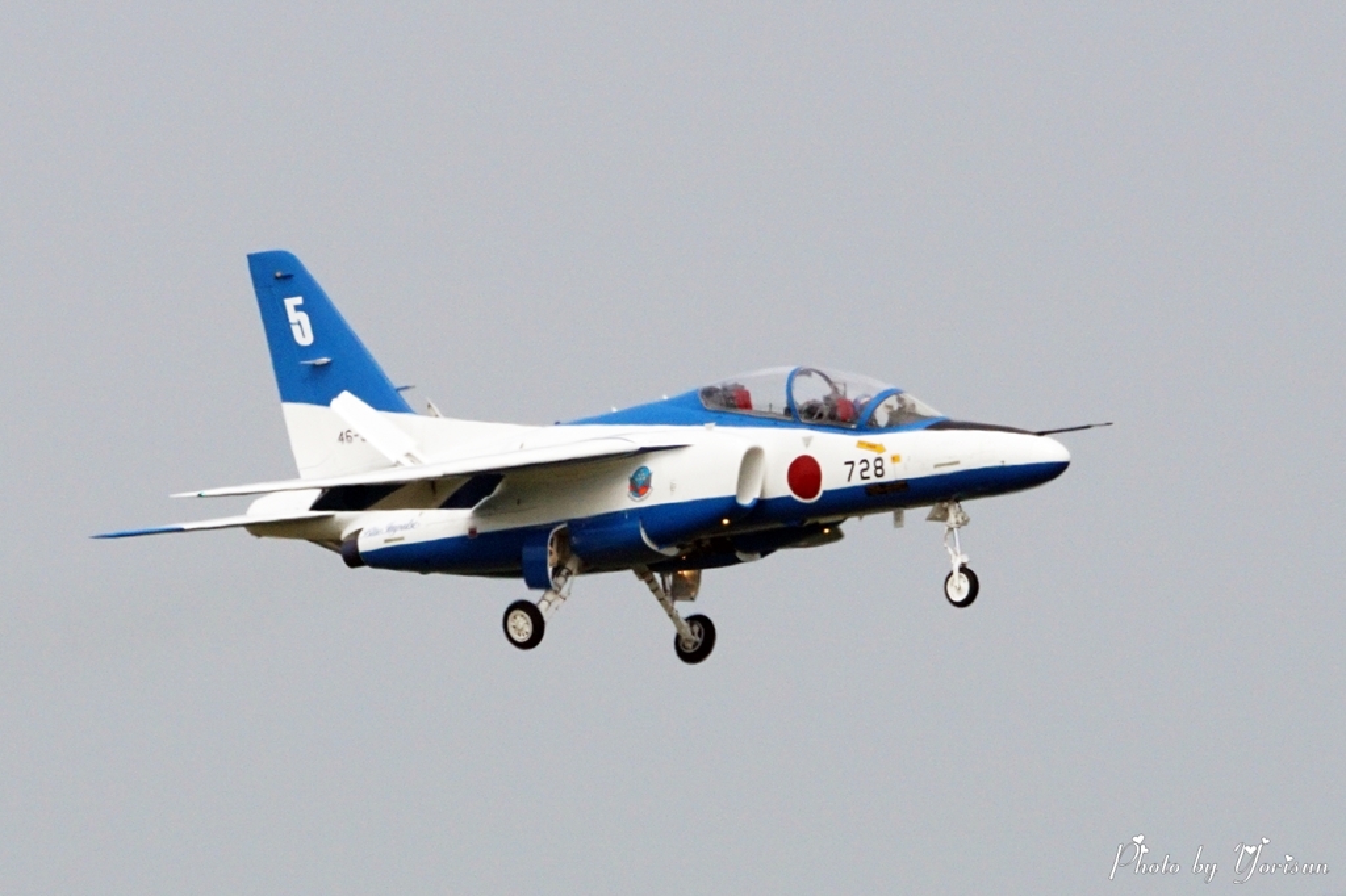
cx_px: 673
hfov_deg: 3.4
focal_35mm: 600
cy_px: 448
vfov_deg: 2.3
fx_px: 22425
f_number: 9
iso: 400
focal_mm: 400
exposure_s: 1/1000
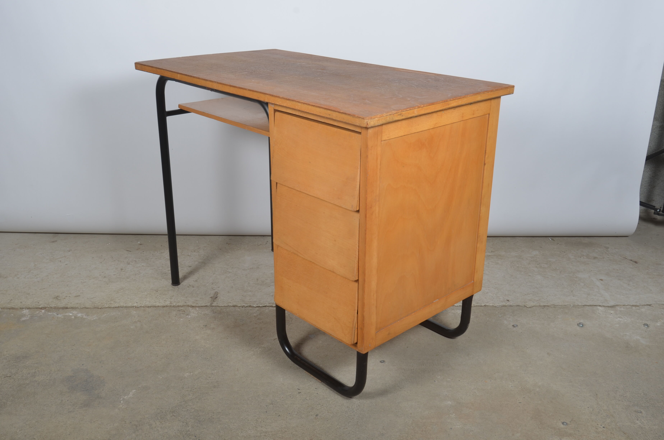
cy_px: 220
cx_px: 332
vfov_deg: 36.7
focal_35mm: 36
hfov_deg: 53.2
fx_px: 663
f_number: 11
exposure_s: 1/125
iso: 100
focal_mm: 24
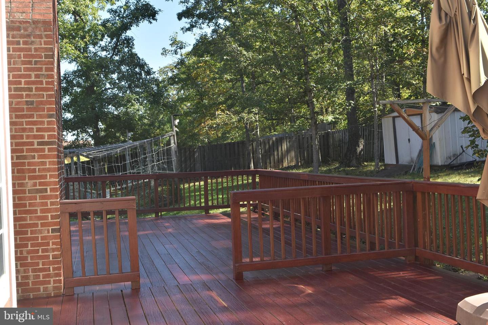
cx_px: 244
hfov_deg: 46.4
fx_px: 569
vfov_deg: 31.9
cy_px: 162
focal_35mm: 42
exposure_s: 1/250
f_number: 7.1
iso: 200
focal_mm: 28
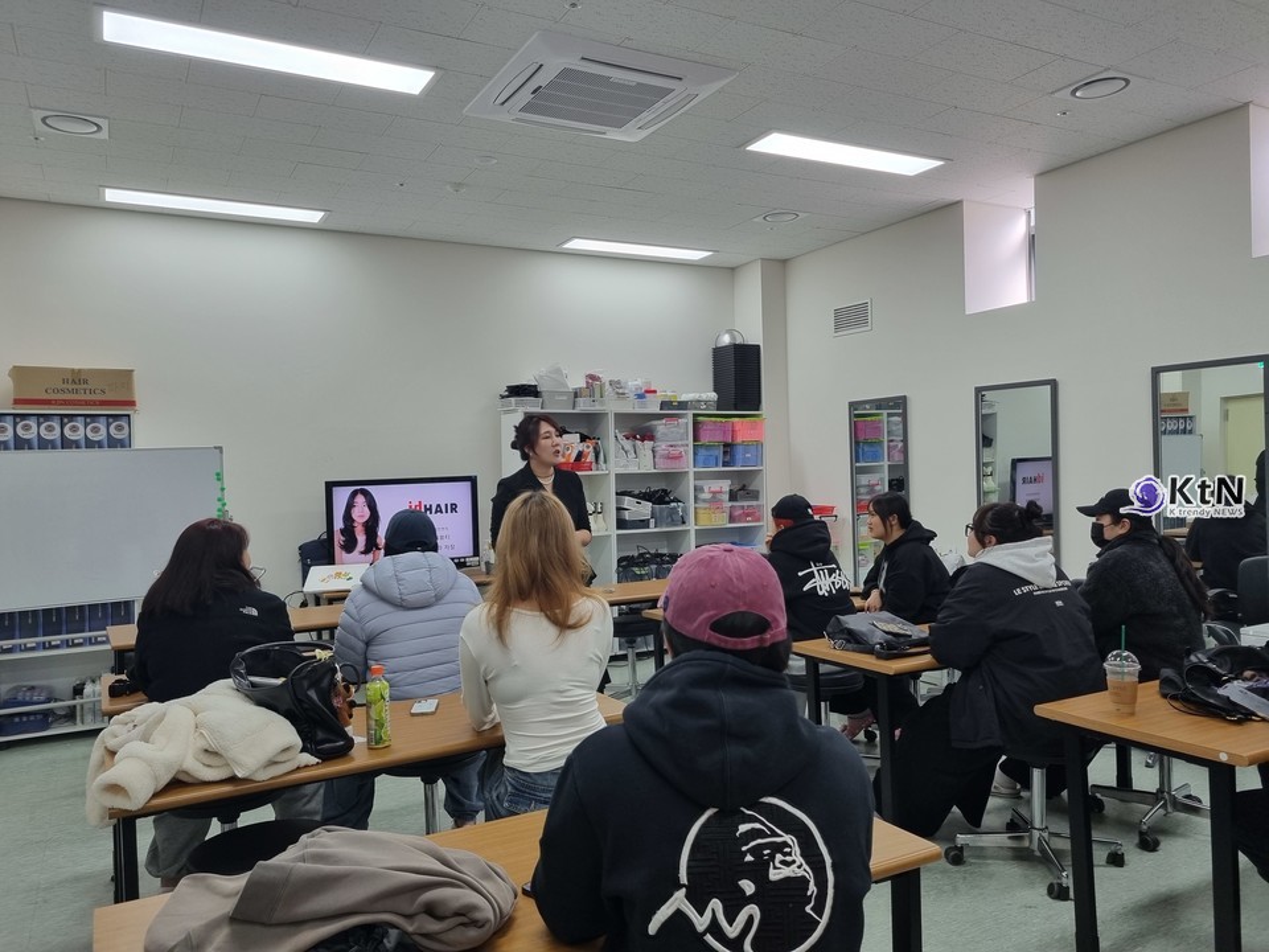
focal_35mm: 26
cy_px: 476
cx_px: 634
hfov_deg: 67.3
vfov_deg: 53.1
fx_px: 953
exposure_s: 1/120
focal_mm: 5.4
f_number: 1.8
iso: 80
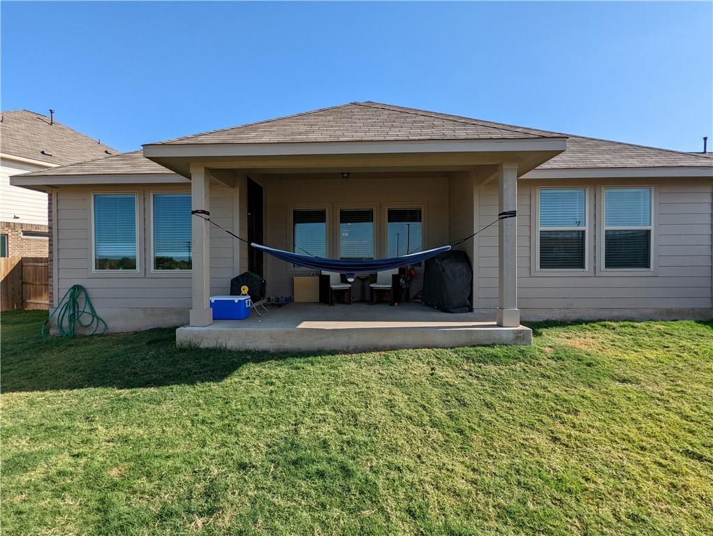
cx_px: 356
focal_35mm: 16
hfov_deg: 94.4
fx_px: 330
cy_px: 268
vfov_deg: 78.2
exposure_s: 1/1789
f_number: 2.2
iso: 51
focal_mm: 2.35
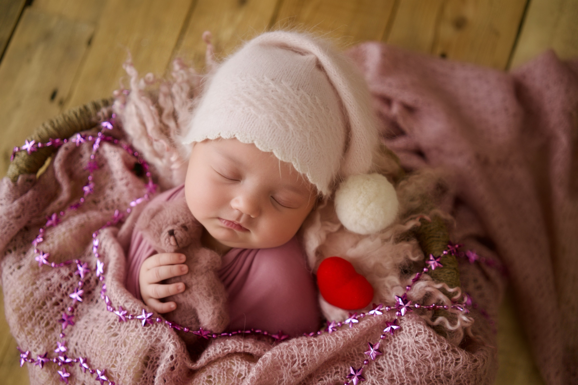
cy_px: 192
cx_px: 289
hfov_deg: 54.4
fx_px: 562
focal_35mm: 35
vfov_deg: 37.9
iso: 200
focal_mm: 35
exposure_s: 1/125
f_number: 2.8
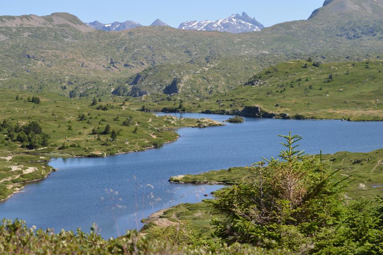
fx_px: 888
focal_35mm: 84
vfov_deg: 16.4
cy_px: 128
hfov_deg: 24.3
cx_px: 190
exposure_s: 1/200
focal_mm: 55
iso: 100
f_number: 7.1
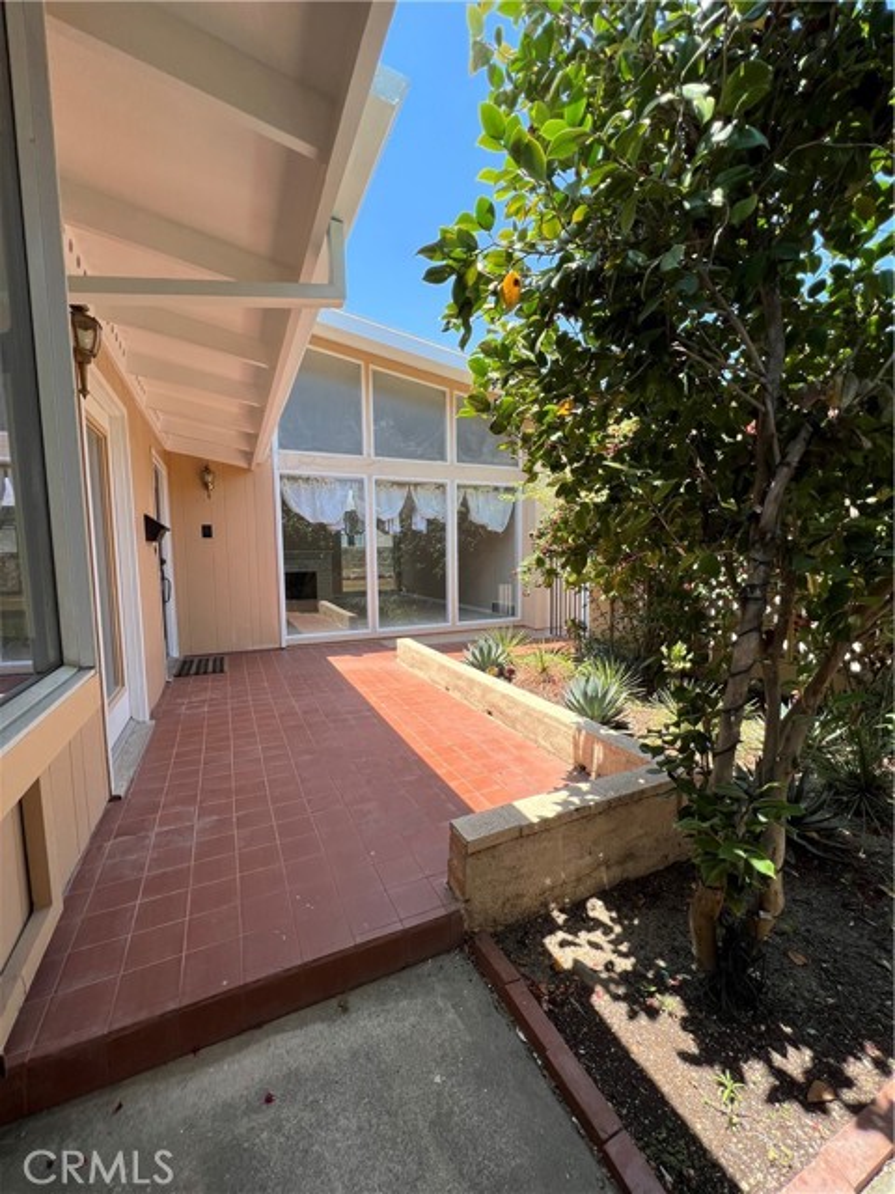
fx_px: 448
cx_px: 448
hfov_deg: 89.9
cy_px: 597
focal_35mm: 13
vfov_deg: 106.2
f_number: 1.8
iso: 32
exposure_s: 1/558
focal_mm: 1.57
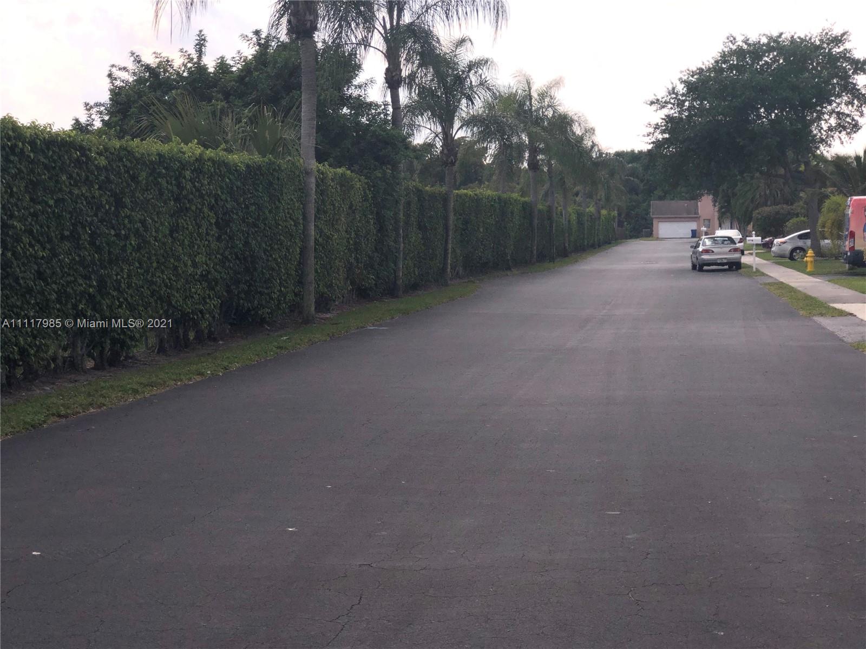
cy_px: 324
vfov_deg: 25.7
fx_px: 1426
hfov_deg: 33.8
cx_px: 433
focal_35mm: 57
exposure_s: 1/1429
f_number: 2.8
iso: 20
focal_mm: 6.6
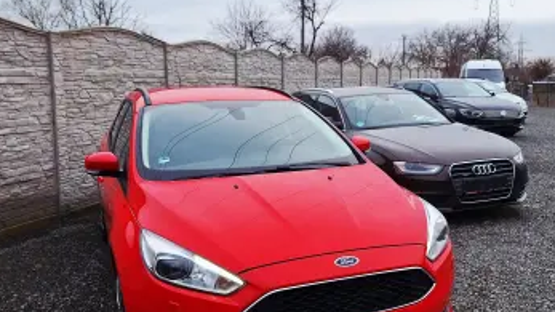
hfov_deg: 71.9
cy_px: 150
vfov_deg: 44.3
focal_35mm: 26
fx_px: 383
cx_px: 283
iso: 40
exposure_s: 1/855
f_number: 1.8
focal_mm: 5.54
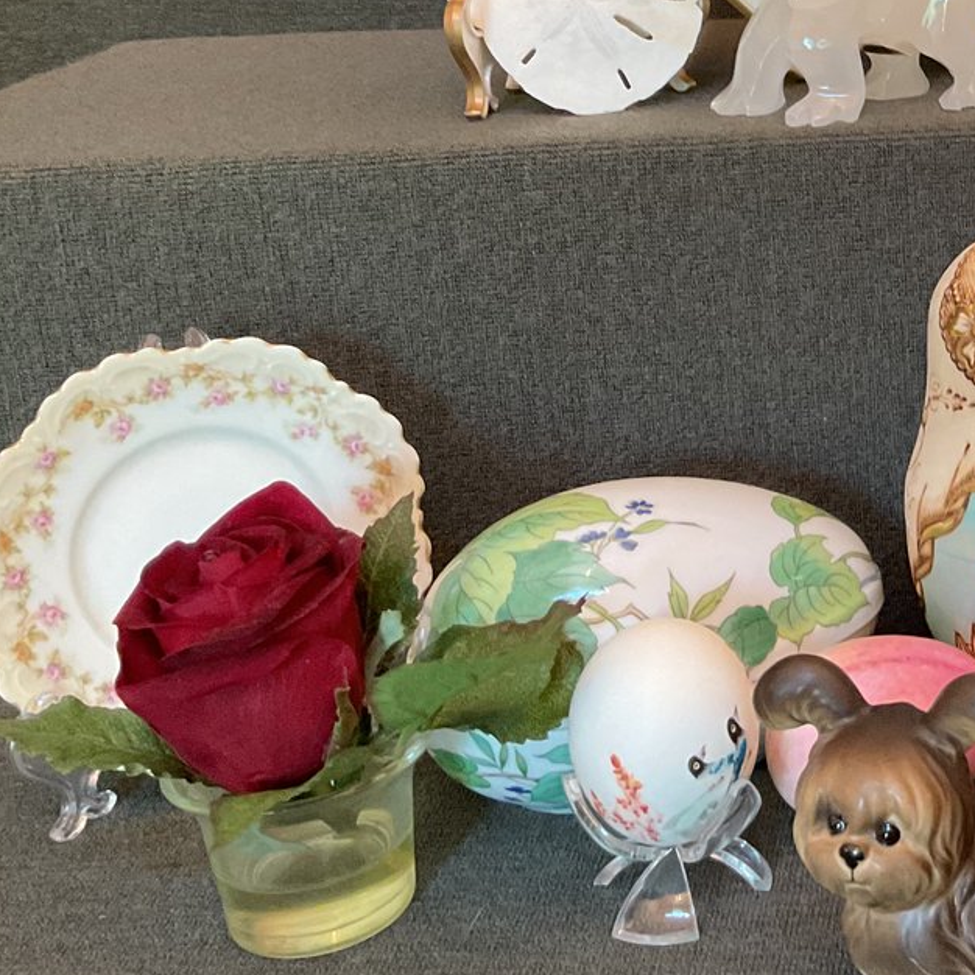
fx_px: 1976
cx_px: 1096
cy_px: 155
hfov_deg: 25.5
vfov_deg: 27.0
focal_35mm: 62
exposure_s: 1/60
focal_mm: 3
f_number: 1.8
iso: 250
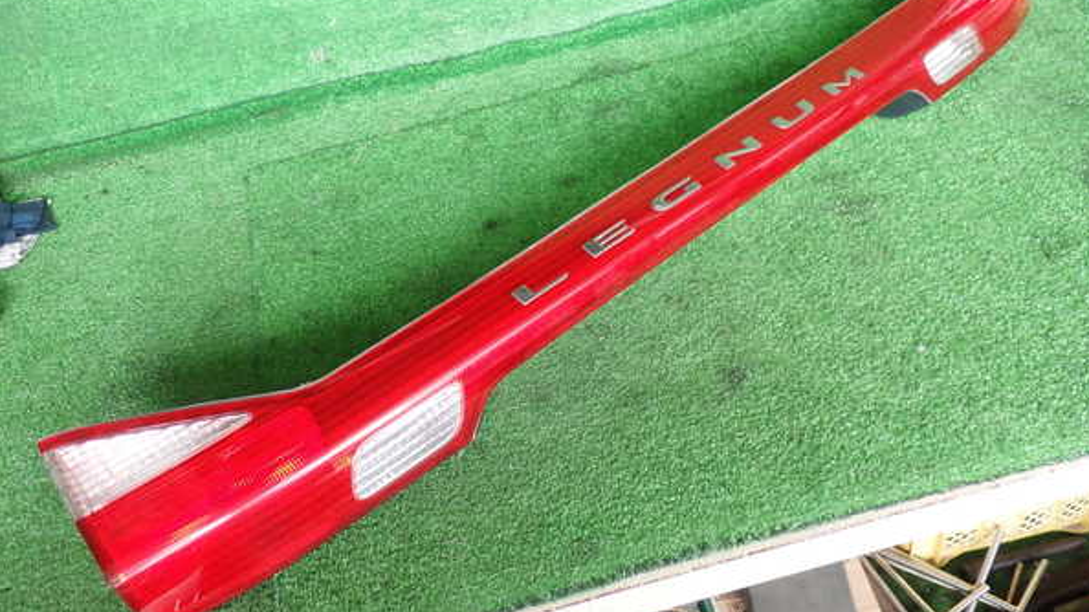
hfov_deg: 59.5
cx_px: 548
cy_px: 268
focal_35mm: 33
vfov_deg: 35.6
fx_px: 953
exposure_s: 1/50
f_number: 2.3
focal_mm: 5.4
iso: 200
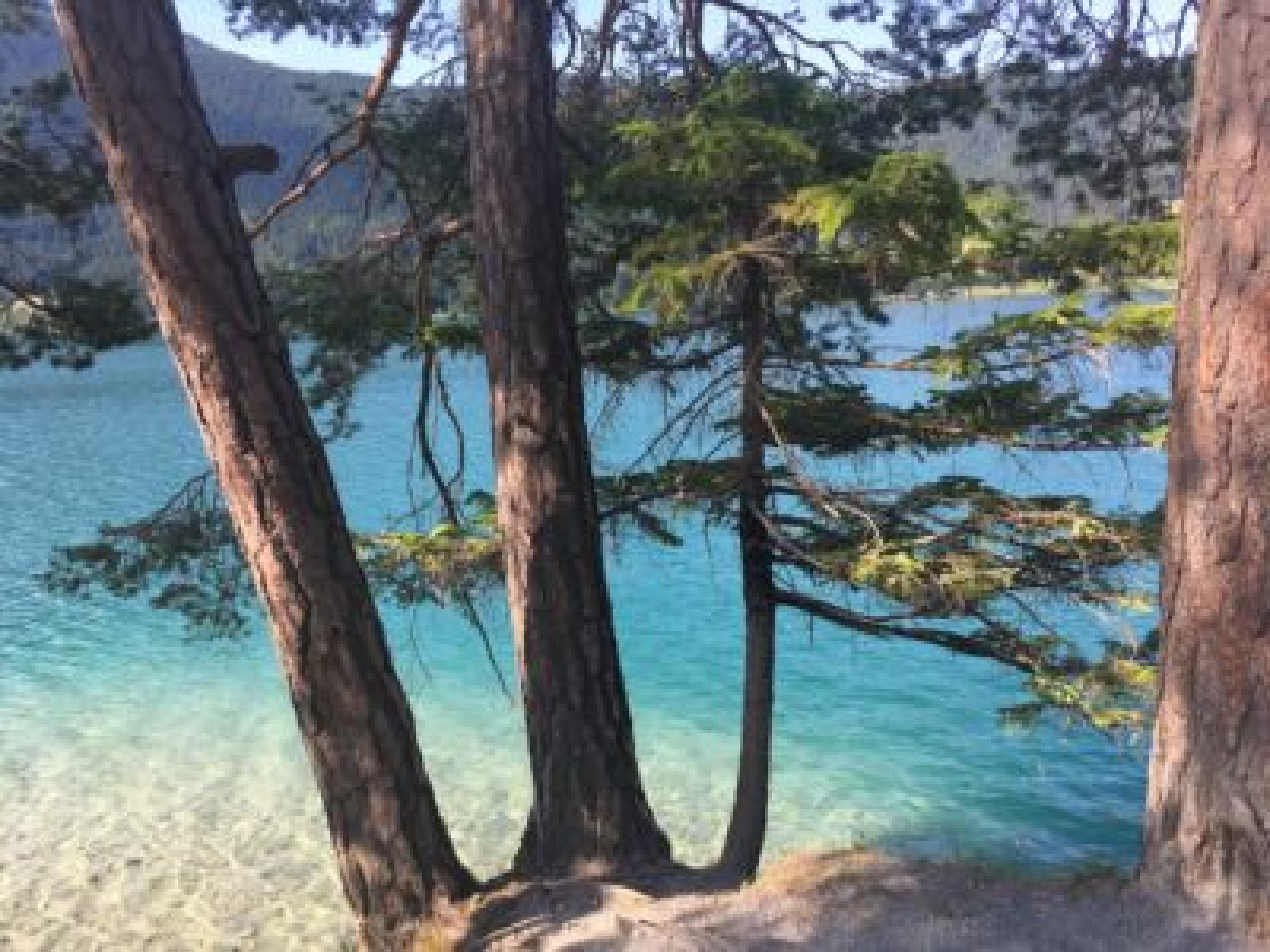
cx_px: 635
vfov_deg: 48.2
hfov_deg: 61.7
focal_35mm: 29
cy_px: 476
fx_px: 1064
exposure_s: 1/400
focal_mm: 4.15
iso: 25
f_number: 2.2
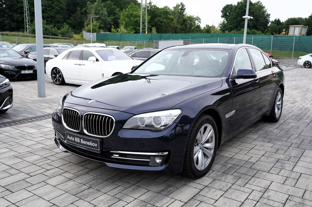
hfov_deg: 57.3
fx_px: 286
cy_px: 104
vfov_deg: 39.8
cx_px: 156
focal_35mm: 33
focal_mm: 33
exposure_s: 1/160
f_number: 5.6
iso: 100
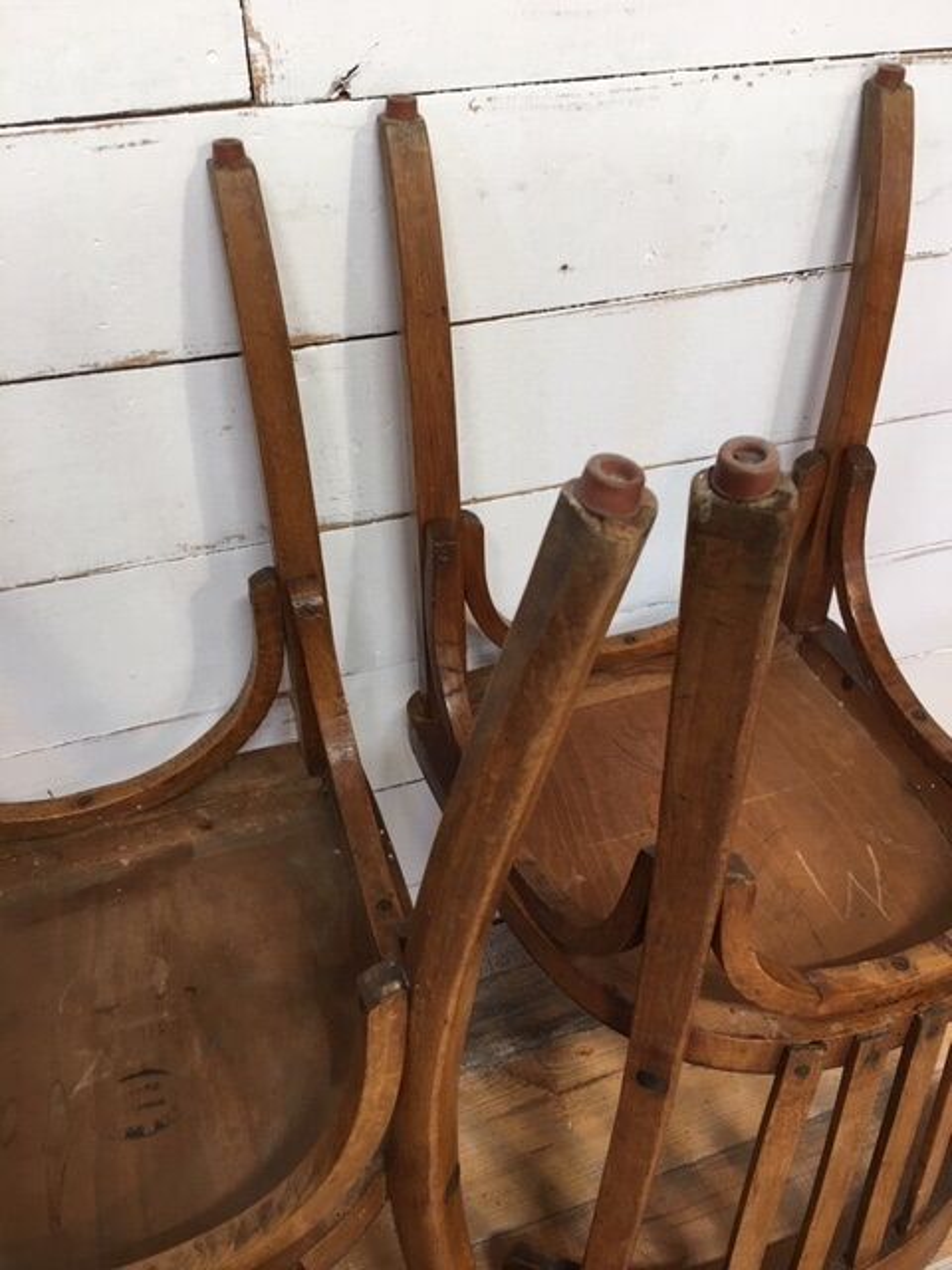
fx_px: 1063
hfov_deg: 48.2
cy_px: 635
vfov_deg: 61.7
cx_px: 476
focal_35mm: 29
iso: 50
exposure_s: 1/17
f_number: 2.2
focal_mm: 4.15
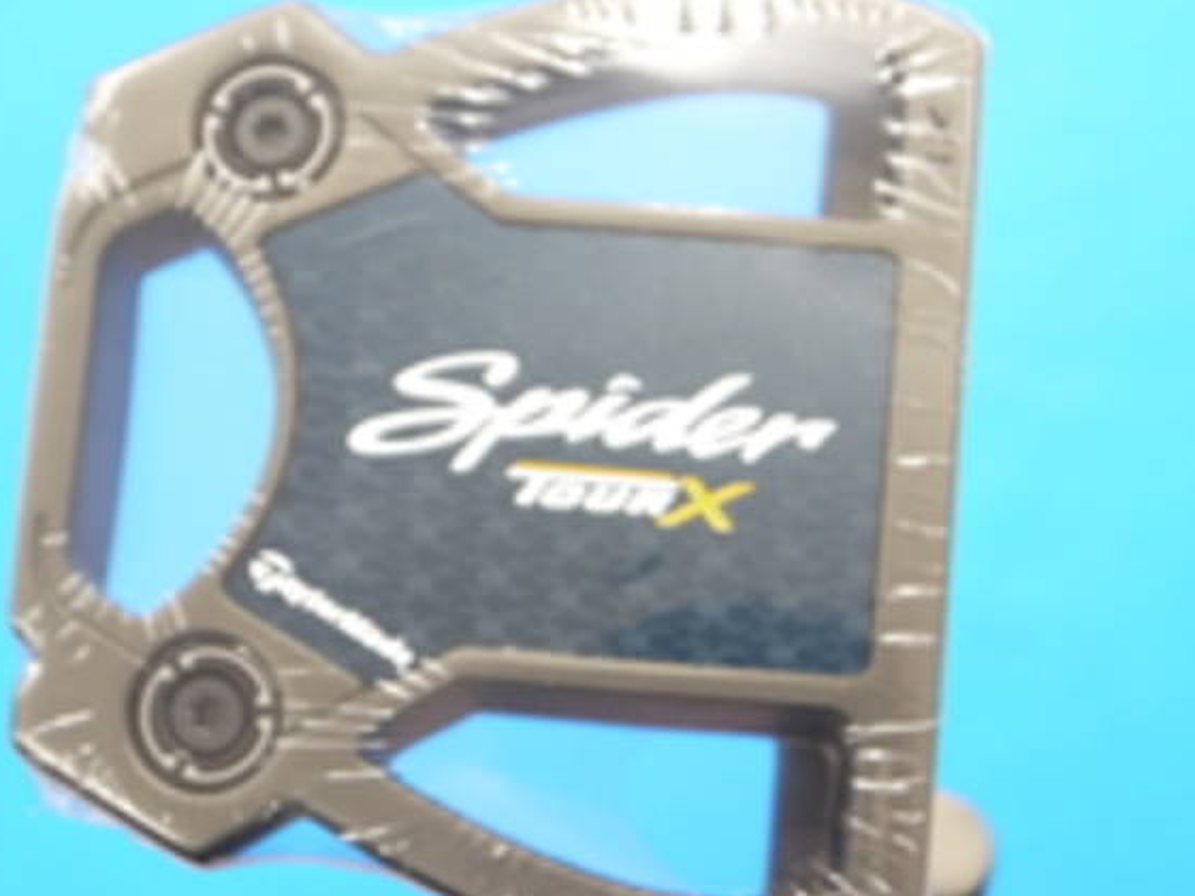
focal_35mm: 96
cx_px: 585
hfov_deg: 20.4
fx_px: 3314
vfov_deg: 15.4
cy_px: 476
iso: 800
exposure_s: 1/40
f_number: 5.6
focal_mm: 42
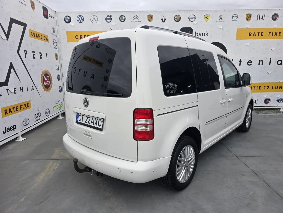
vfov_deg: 58.9
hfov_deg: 73.9
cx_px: 142
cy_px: 106
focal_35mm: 23
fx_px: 188
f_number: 1.7
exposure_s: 1/100
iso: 25
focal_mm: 6.3
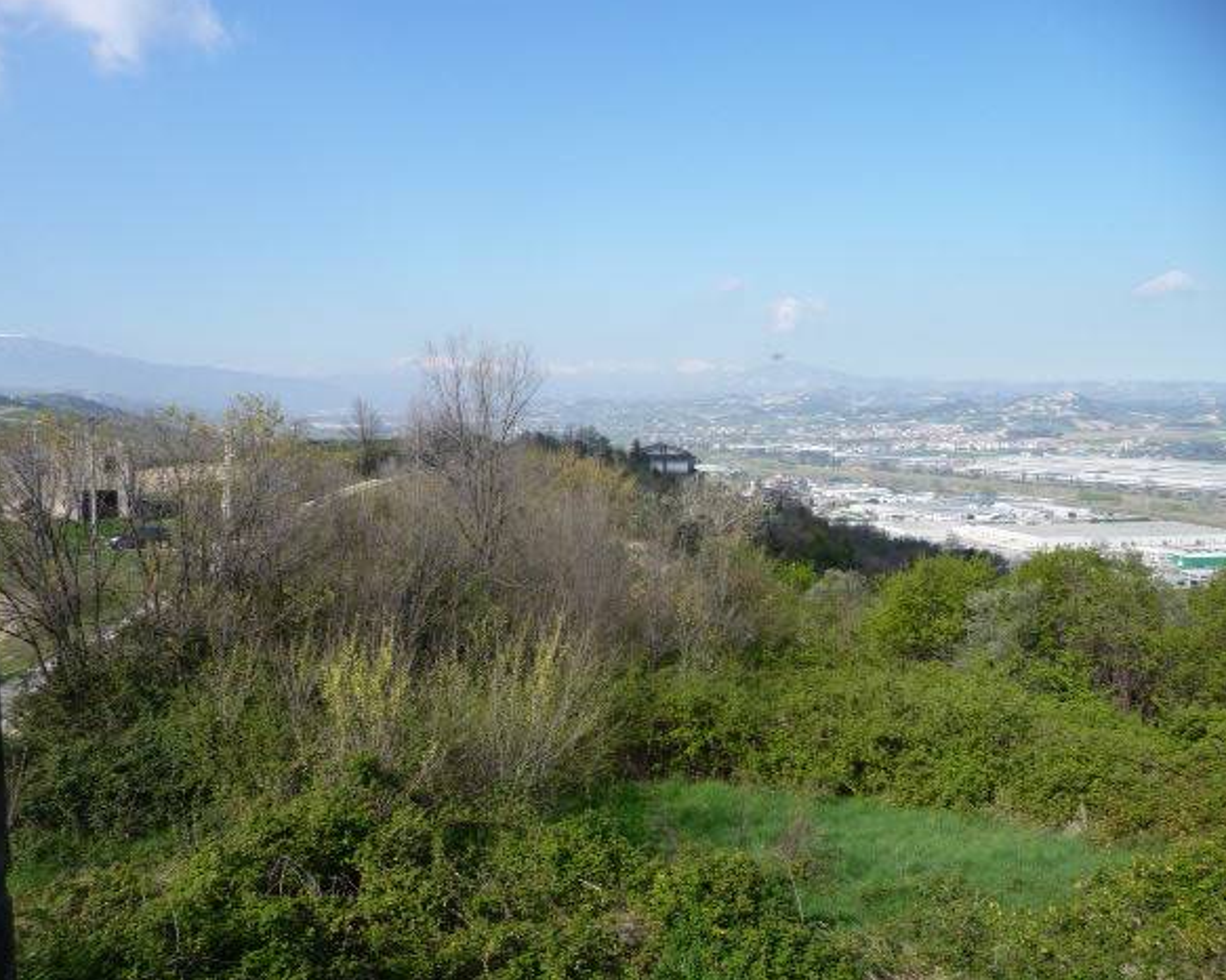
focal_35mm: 30
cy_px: 492
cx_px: 559
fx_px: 1088
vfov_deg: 48.5
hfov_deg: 58.7
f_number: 3.3
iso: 100
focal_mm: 4.7
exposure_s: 1/800
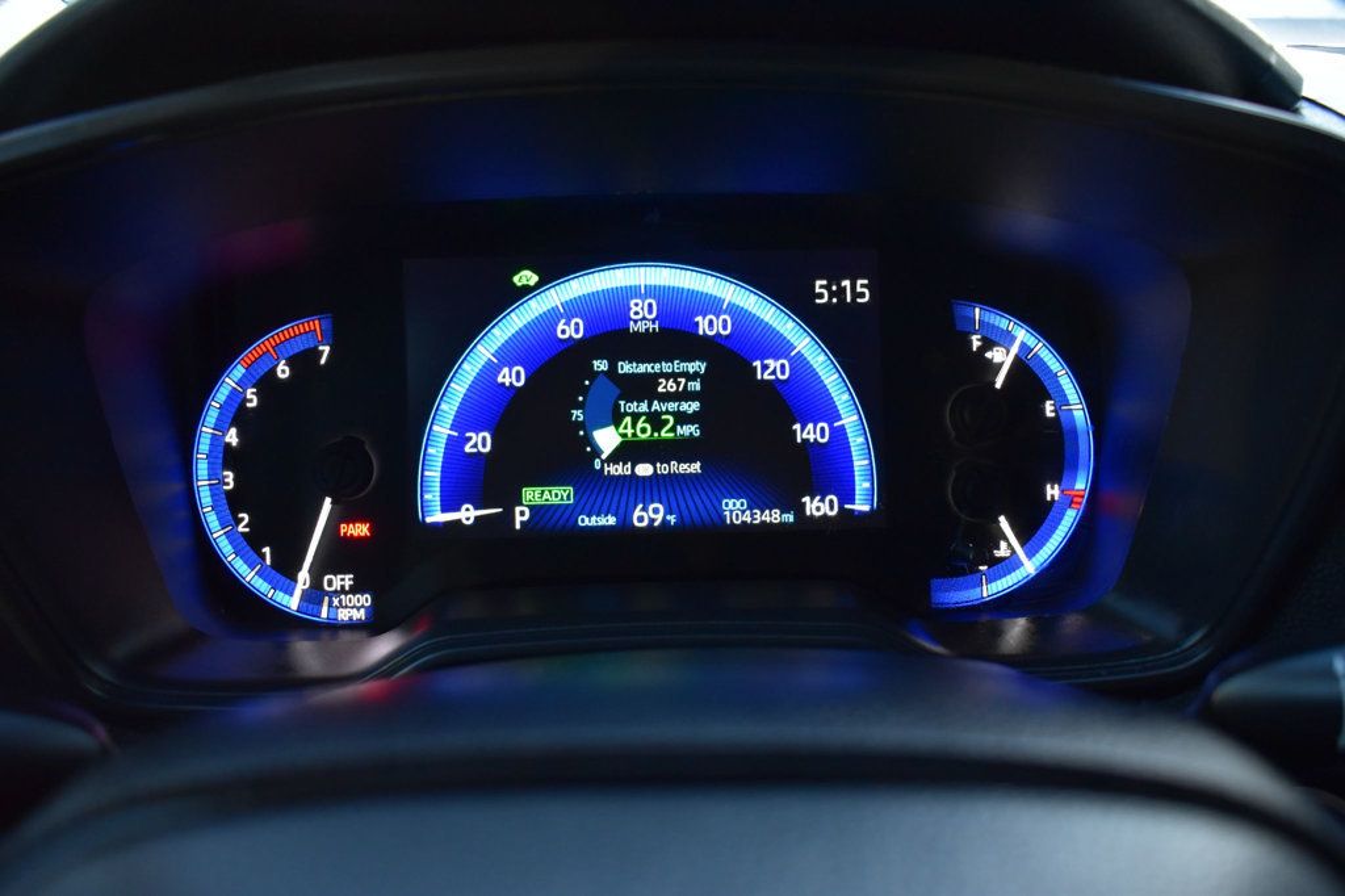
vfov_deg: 41.7
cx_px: 672
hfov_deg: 59.5
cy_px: 448
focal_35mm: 32
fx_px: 1176
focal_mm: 21
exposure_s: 1/15
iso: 1600
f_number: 4.5
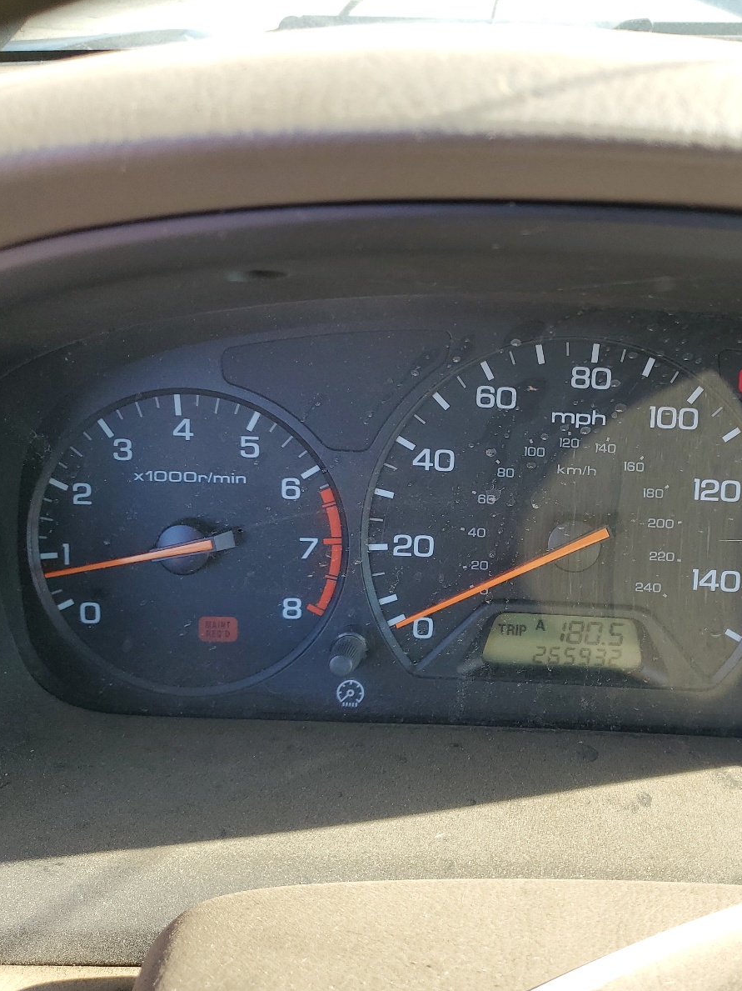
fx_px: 1001
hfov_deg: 39.9
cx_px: 530
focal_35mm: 35
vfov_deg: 52.6
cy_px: 493
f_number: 1.5
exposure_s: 1/263
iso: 50
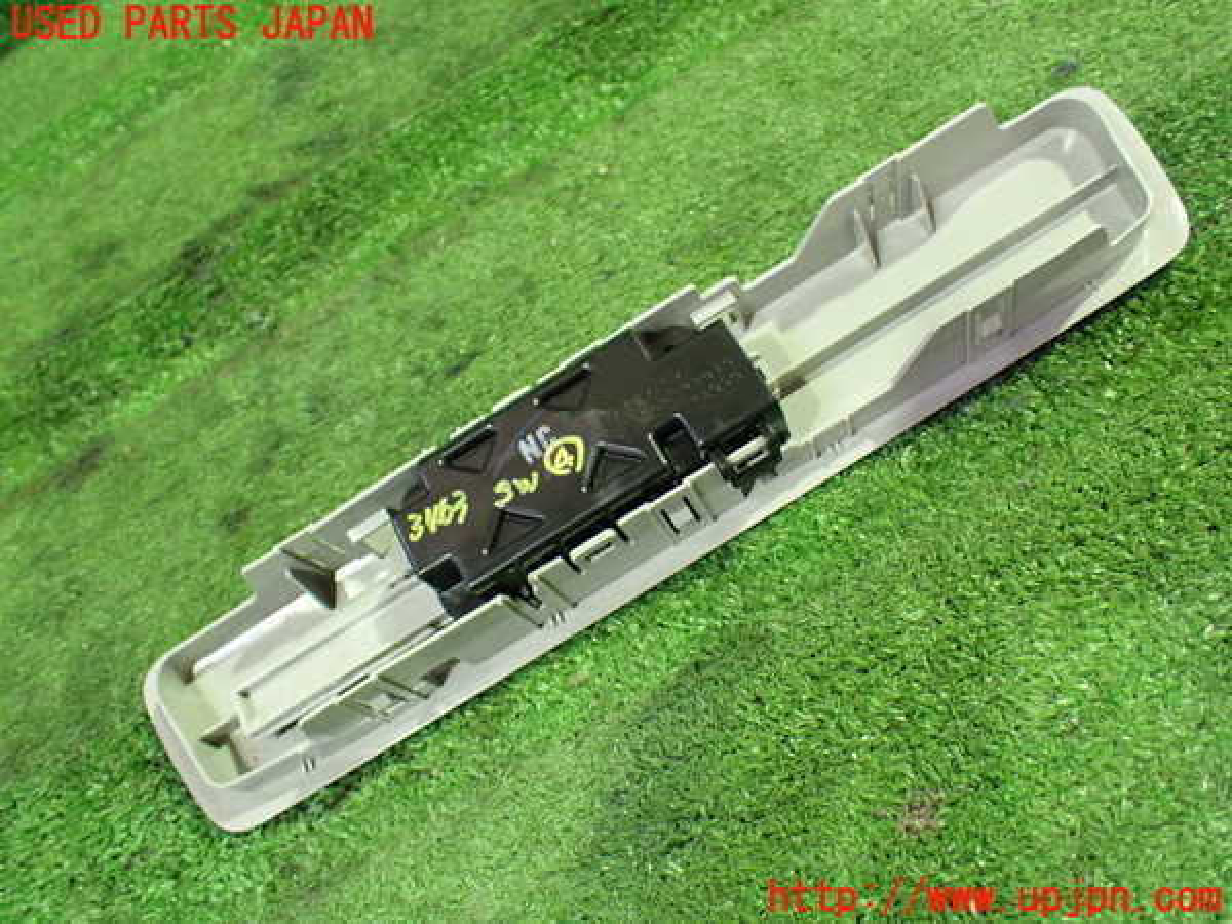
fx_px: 1068
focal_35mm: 30
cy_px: 462
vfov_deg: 46.8
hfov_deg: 60.0
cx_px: 616
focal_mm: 5.4
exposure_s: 1/30
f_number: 2.3
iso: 800
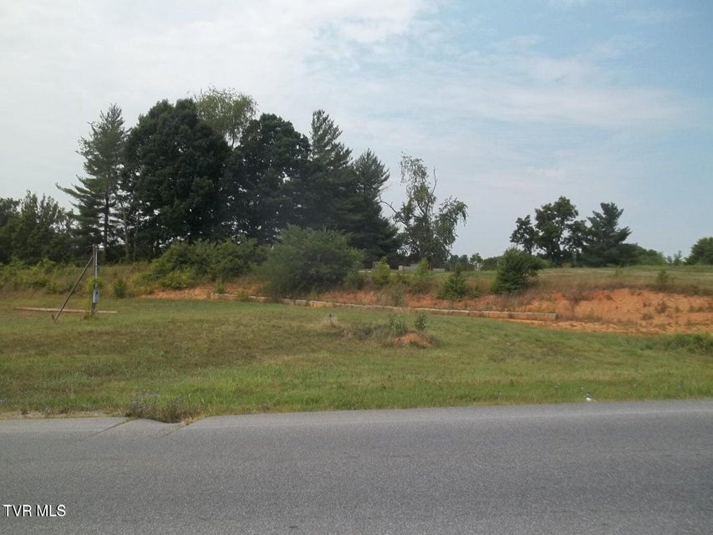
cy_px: 268
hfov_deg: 55.3
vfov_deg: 43.0
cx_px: 356
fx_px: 680
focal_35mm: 33
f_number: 8
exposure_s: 1/125
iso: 64
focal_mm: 5.9
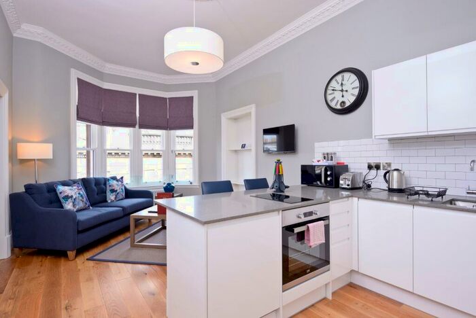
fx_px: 251
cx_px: 238
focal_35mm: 19
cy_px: 159
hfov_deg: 86.9
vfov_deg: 64.7
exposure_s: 1/40
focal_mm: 19
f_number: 8
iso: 400
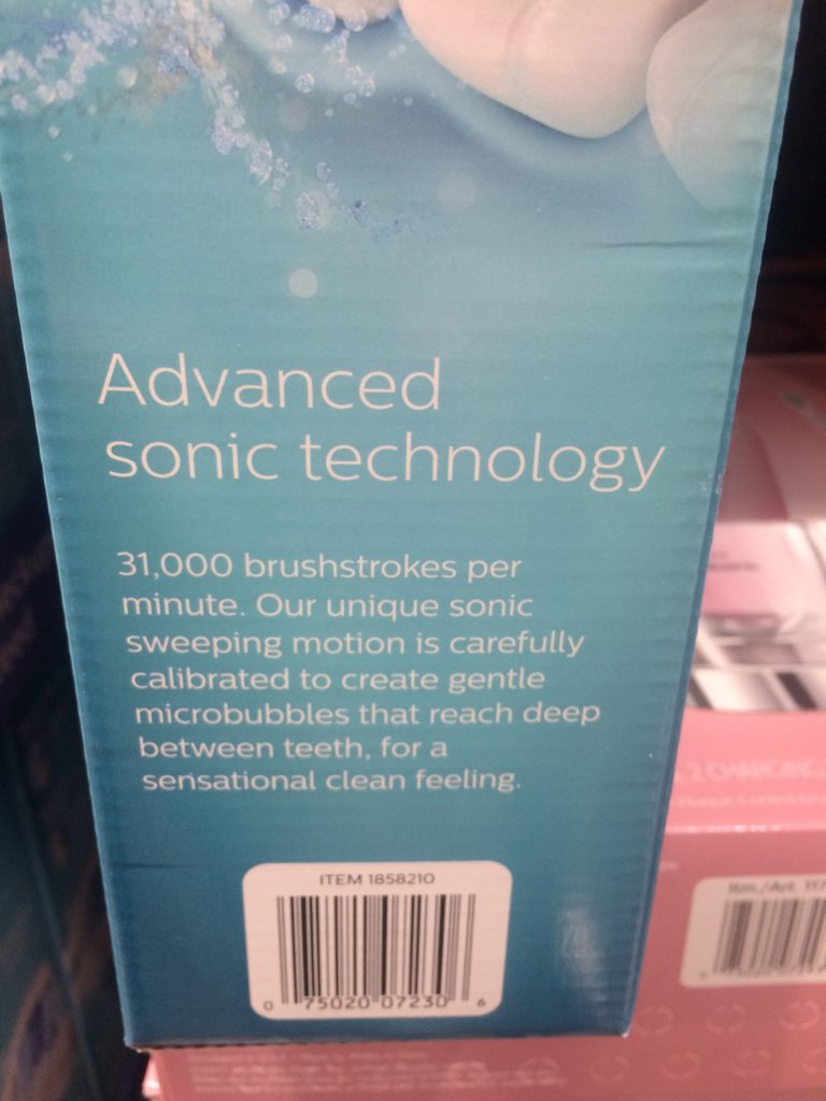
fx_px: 923
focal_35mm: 29
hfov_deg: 48.2
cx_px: 413
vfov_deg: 61.7
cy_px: 550
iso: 125
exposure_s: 1/30
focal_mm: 4.15
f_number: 2.2
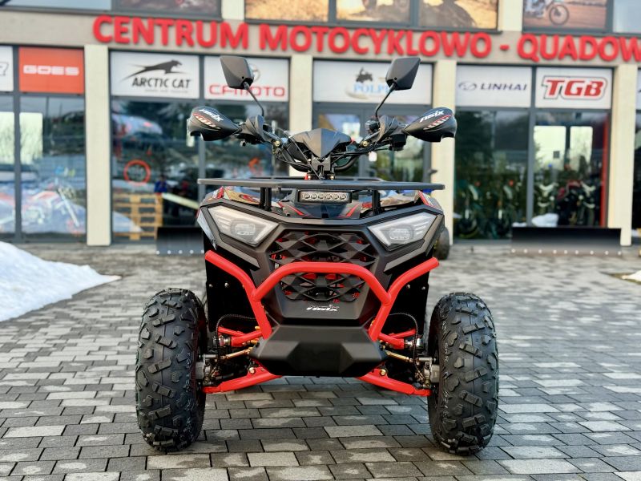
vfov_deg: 30.3
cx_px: 320
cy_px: 240
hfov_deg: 39.7
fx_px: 889
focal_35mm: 48
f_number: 1.78
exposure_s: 1/121
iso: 50
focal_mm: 6.76
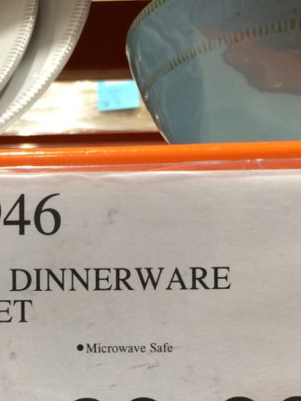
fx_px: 799
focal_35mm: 69
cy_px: 349
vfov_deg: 27.3
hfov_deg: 21.1
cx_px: 74
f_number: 2.2
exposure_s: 1/30
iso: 125
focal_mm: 4.15
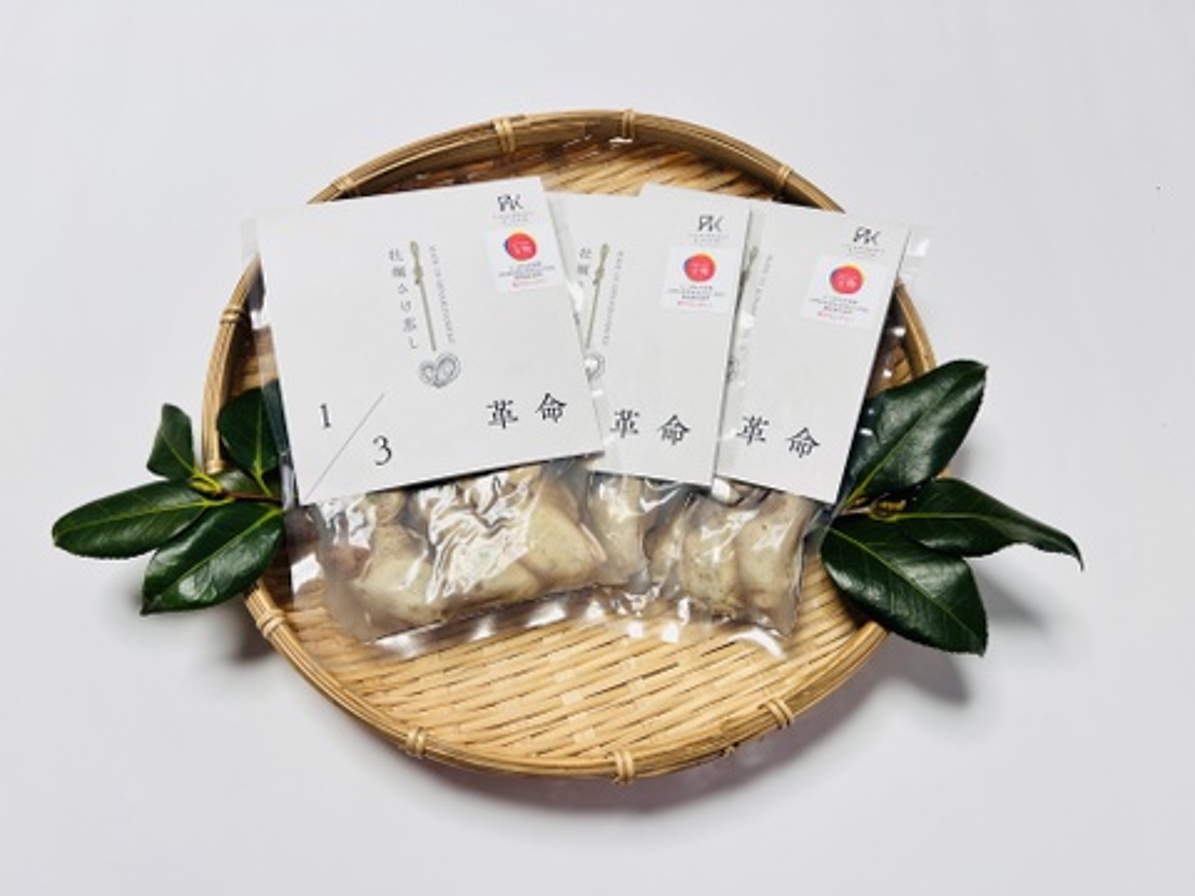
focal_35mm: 26
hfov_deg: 67.3
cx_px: 598
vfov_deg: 53.1
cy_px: 448
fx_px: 898
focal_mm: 5.7
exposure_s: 1/100
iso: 50
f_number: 1.5
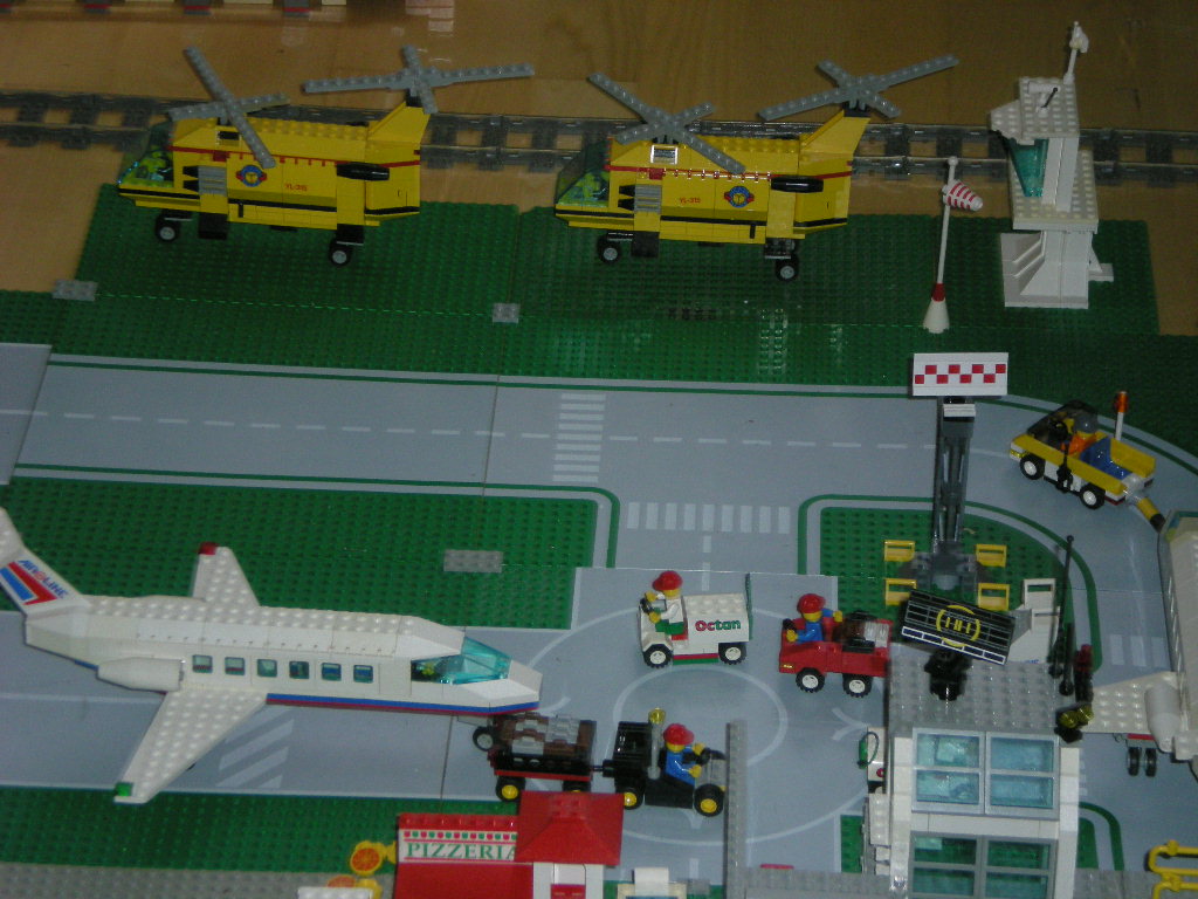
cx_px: 599
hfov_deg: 17.3
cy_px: 450
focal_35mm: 114
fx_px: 3945
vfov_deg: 13.0
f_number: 5.9
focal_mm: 18.9
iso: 213
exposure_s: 1/120
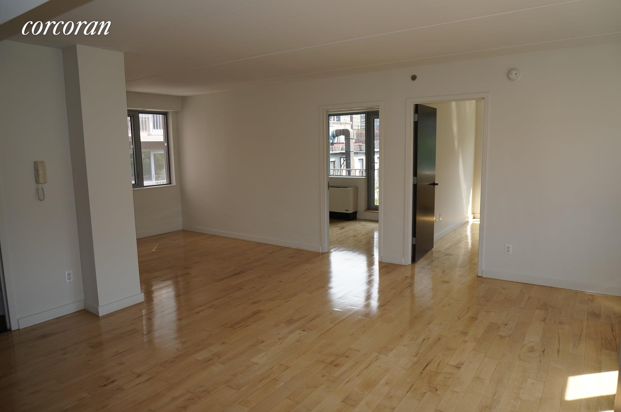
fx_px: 413
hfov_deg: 73.8
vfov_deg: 53.0
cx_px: 310
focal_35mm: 24
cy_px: 206
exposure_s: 1/80
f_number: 4.5
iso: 100
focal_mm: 16
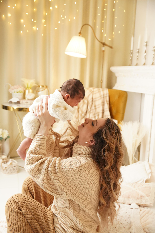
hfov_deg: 29.9
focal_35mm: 45
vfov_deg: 43.6
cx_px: 78
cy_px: 116
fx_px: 291
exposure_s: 1/320
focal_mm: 45
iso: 3200
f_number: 4.5
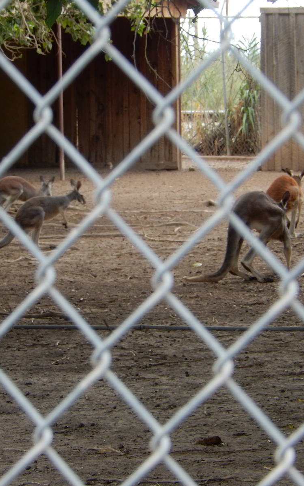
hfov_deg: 5.5
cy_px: 243
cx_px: 123
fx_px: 3182
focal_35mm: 240
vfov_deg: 8.7
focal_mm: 30.3
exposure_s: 1/80
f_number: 5.7
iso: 125
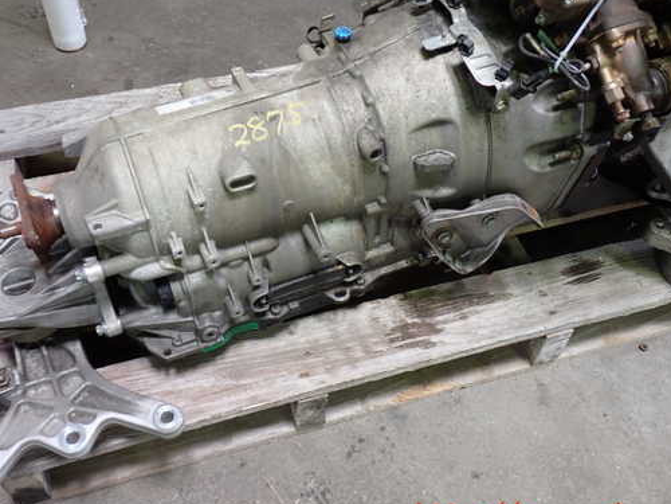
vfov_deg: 39.6
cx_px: 317
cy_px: 231
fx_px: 698
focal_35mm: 36
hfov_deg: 51.3
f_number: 2.3
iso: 200
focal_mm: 5.4
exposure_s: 1/50
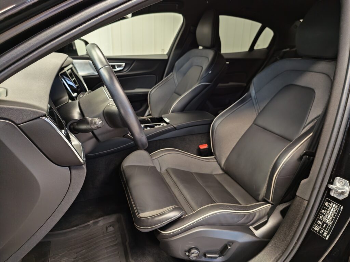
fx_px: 233
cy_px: 131
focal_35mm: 23
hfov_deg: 73.9
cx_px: 175
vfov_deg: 58.9
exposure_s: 1/50
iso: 320
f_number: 1.6
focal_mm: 5.4
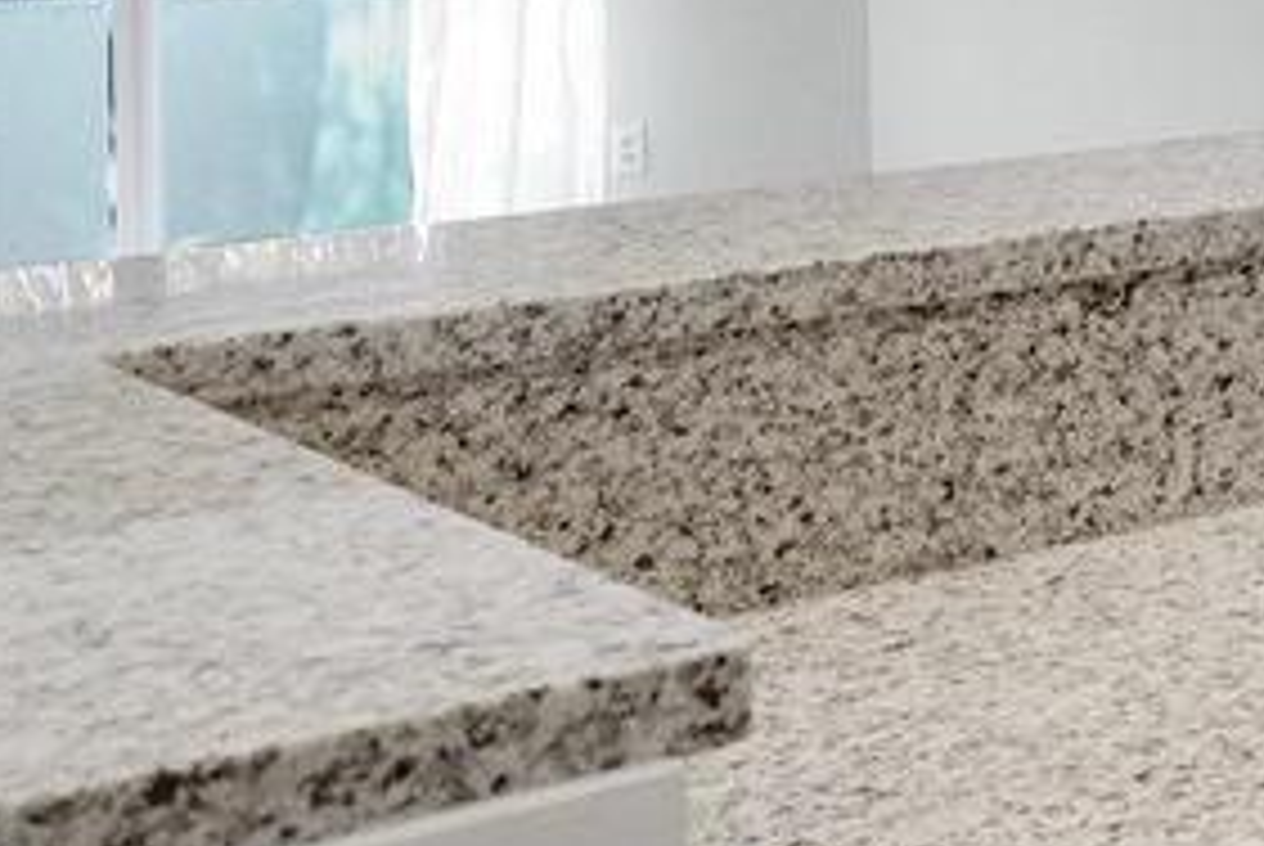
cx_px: 1700
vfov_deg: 14.9
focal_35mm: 87
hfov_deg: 21.0
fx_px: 3058
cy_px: -315
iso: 1250
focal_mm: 17
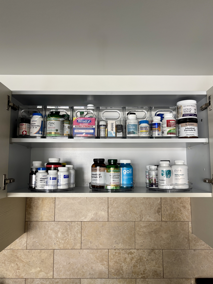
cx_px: 106
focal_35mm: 26
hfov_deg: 53.1
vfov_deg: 67.3
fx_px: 213
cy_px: 142
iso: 125
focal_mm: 5.96
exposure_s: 1/67
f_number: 1.6
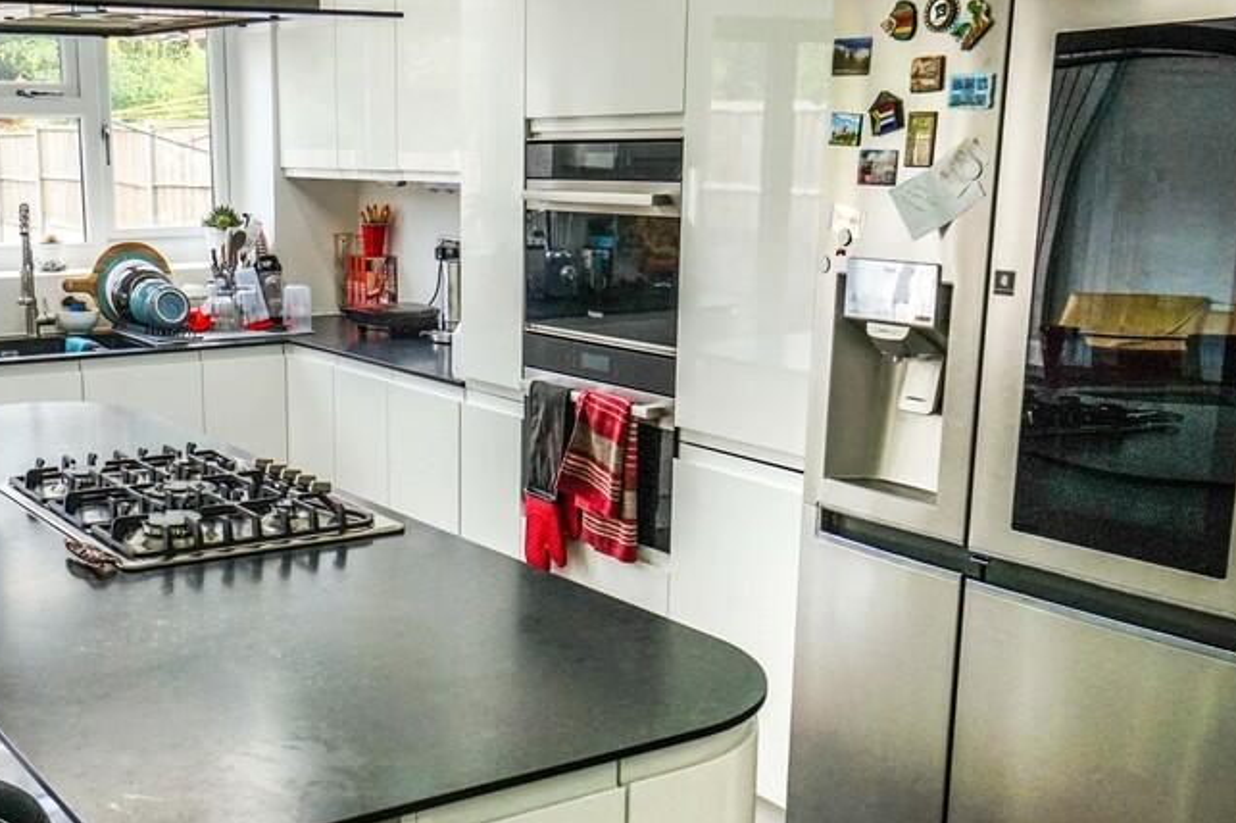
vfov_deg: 31.1
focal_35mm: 43
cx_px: 434
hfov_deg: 44.9
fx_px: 1476
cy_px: 498
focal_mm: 18
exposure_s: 1/160
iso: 400
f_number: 7.1
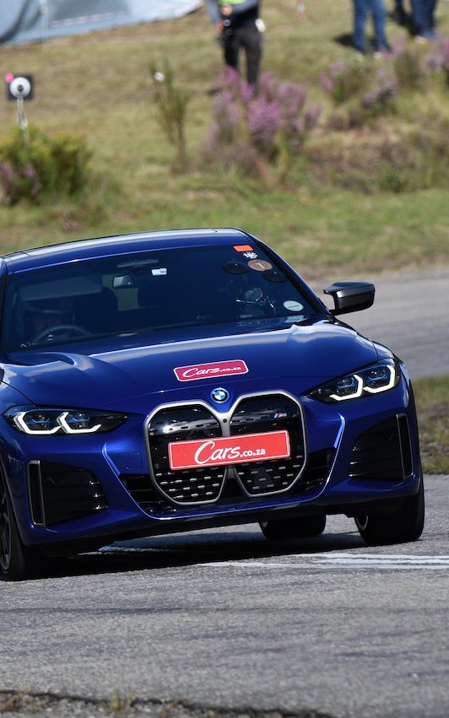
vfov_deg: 2.9
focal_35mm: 736
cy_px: 359
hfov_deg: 1.8
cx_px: 190
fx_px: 14408
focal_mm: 320
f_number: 5.6
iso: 280
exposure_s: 1/1600
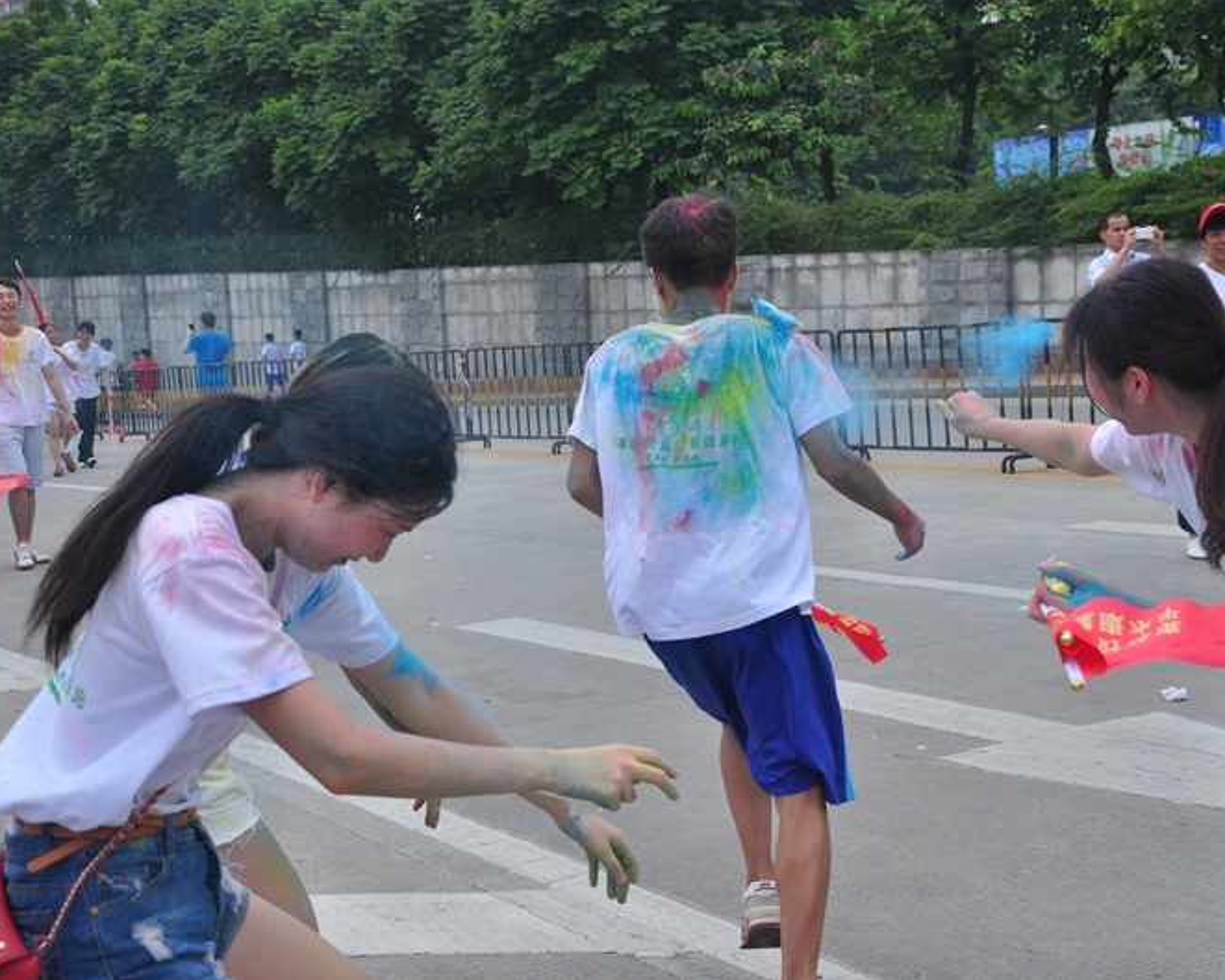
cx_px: 662
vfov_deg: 25.6
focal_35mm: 60
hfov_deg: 31.6
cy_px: 490
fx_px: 2160
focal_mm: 35
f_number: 6.3
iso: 250
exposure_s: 1/1000
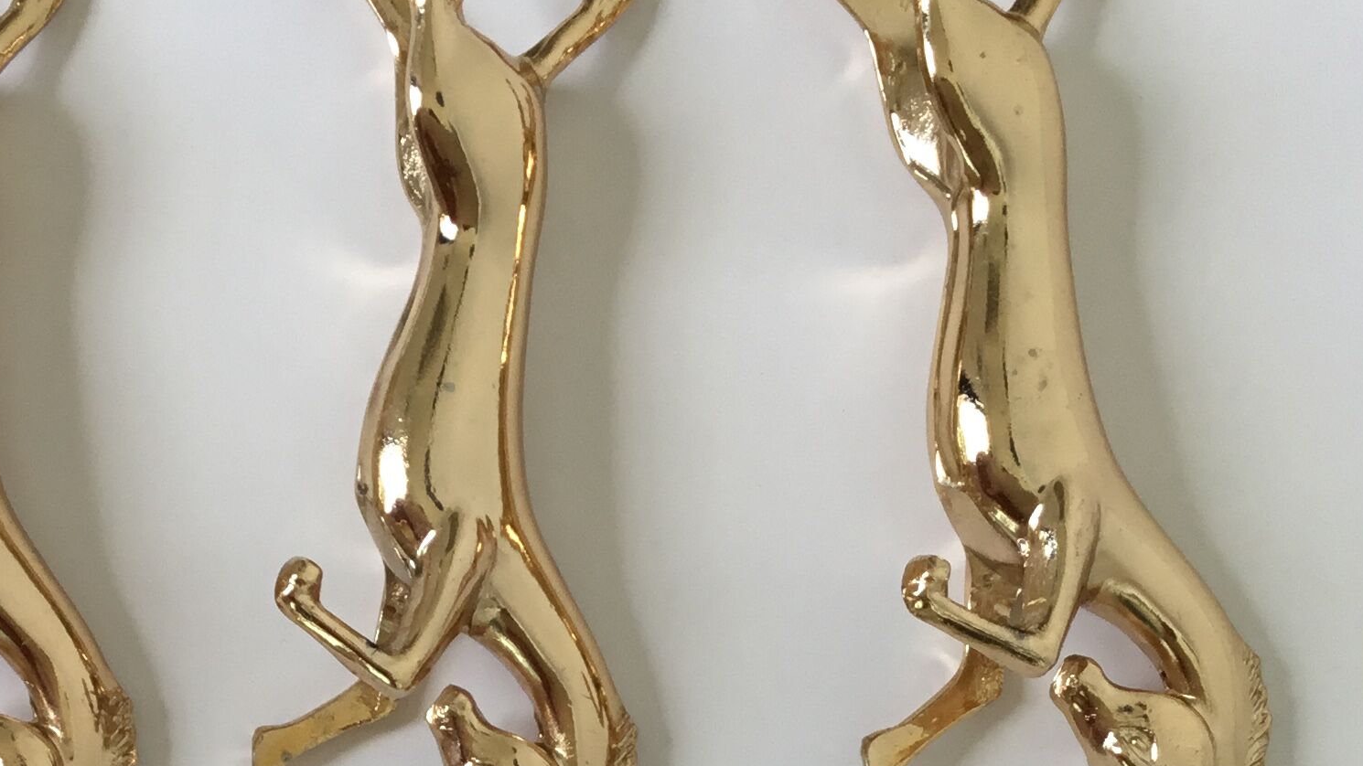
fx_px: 2674
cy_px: 1037
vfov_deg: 15.4
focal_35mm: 74
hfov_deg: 28.5
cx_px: 505
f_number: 2.4
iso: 25
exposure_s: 1/111
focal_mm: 3.3
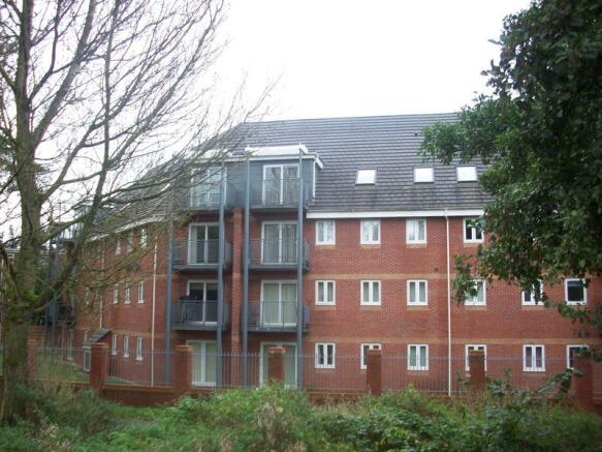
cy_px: 226
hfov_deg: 50.1
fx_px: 643
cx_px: 301
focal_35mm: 37
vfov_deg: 38.7
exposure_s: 1/65.3
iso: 80
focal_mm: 6.2
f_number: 2.8
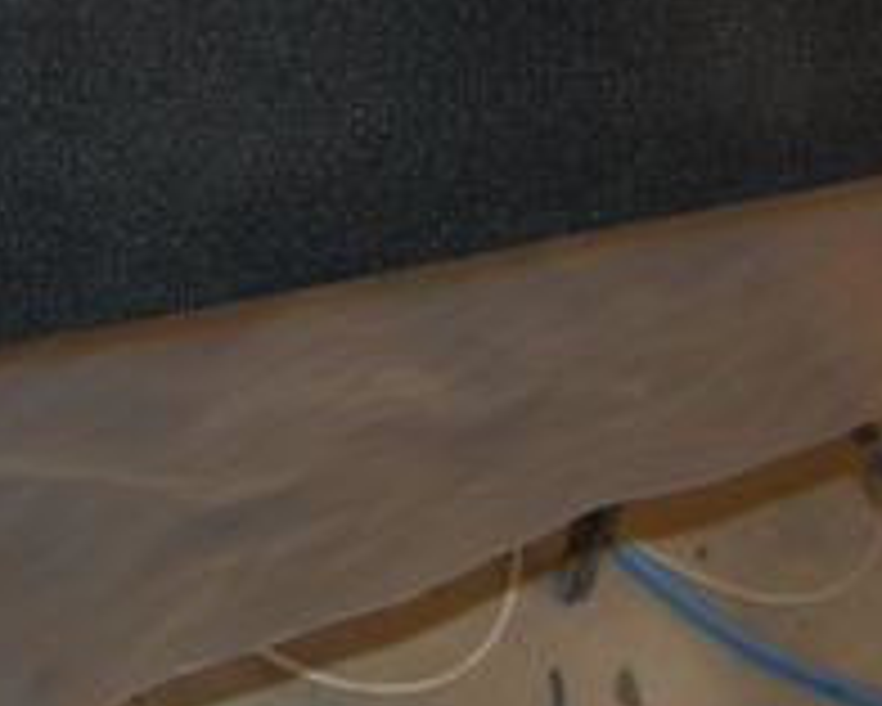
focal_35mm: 101
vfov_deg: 14.6
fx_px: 2638
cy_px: -202
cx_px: 238
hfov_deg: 18.9
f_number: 3.8
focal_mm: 22
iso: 400
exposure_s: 1/60
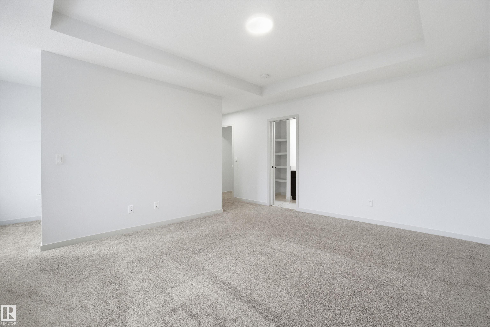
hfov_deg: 100.4
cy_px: 164
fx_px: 204
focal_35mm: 15
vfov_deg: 77.4
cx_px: 245
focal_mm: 10
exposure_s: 1/160
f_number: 8
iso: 400
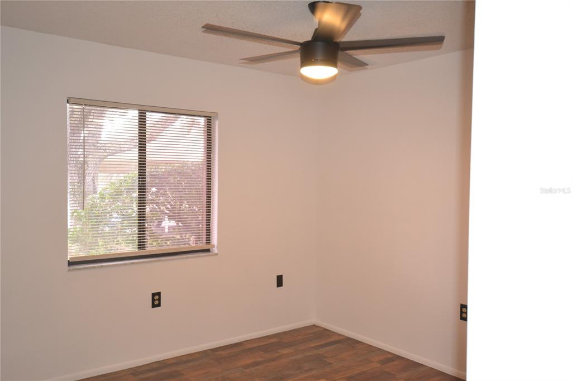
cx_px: 286
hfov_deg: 61.9
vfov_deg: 43.6
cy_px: 190
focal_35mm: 30
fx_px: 476
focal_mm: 20
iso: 1000
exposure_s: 1/60
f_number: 4.5
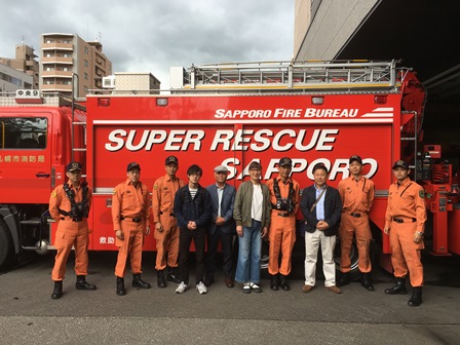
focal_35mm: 29
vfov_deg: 48.2
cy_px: 172
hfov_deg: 61.7
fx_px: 385
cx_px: 230
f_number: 2.2
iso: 25
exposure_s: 1/196
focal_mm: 4.15
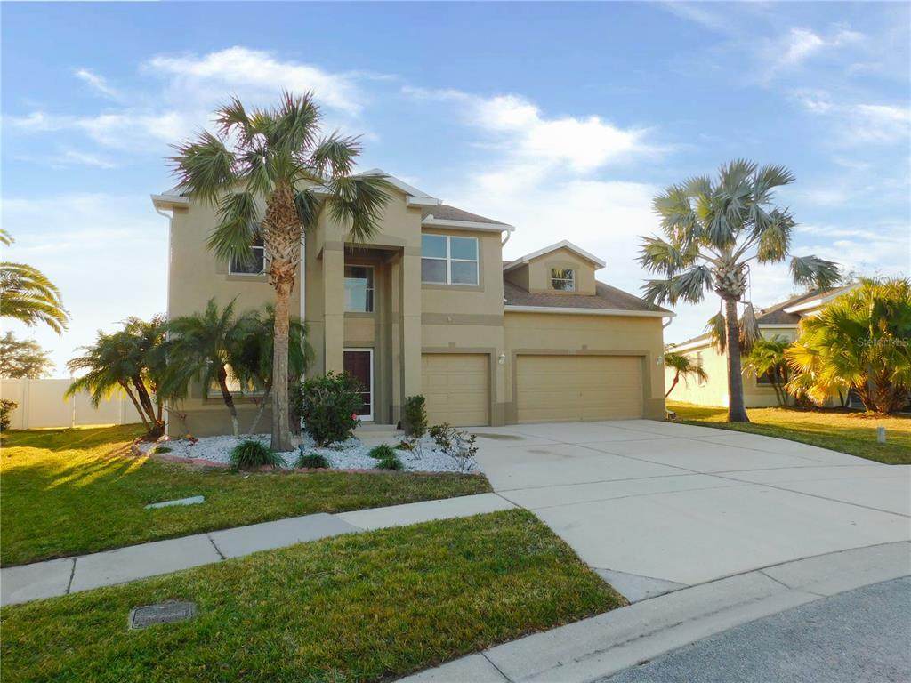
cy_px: 342
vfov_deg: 58.9
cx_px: 456
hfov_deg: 73.9
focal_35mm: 23
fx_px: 605
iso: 125
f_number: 3
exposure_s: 1/500
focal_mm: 4
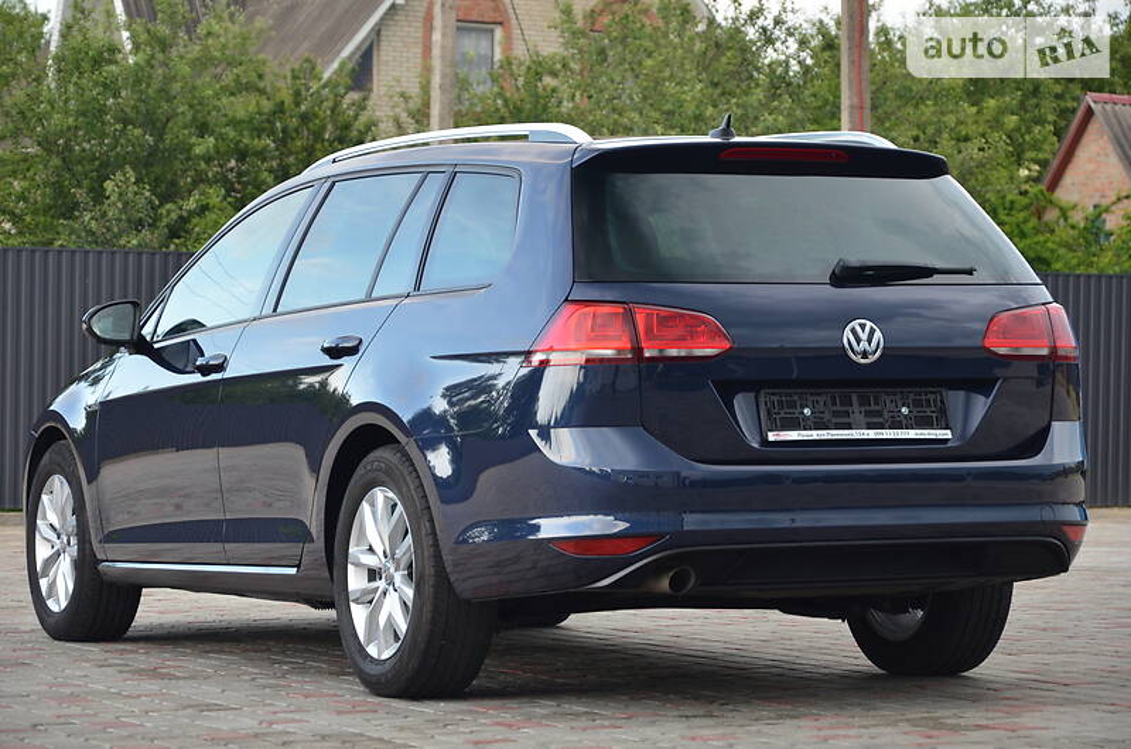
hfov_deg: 18.2
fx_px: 3527
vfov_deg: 12.1
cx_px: 566
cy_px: 374
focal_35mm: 112
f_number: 5.3
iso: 500
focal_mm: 75
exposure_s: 1/60
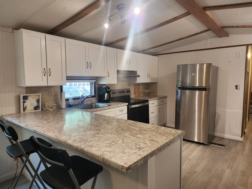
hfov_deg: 73.9
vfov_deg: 58.9
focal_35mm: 23
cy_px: 94
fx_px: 167
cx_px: 126
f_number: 1.8
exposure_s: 1/120
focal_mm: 6.4
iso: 320
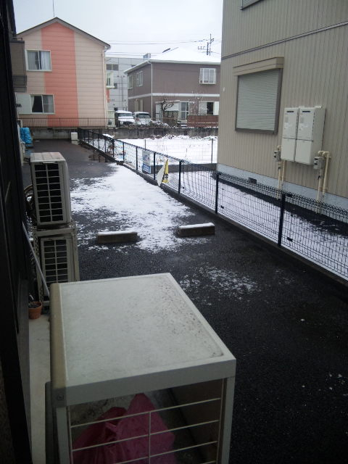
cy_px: 232
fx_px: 389
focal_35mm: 29
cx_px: 174
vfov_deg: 61.7
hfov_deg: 48.2
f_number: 2.8
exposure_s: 1/987
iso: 100
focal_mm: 4.82
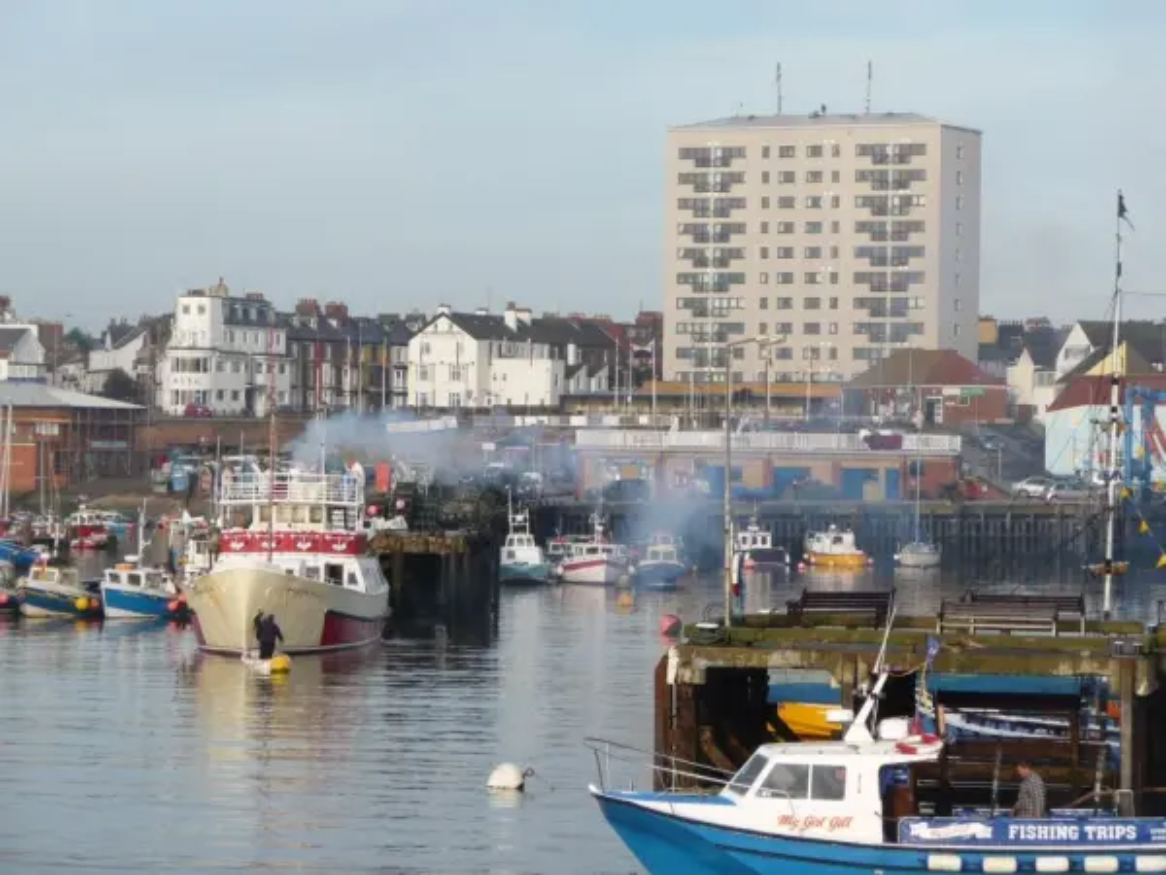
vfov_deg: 10.5
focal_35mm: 141
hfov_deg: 14.0
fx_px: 4749
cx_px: 583
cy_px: 438
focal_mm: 24.1
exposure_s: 1/320
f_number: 4.8
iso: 100
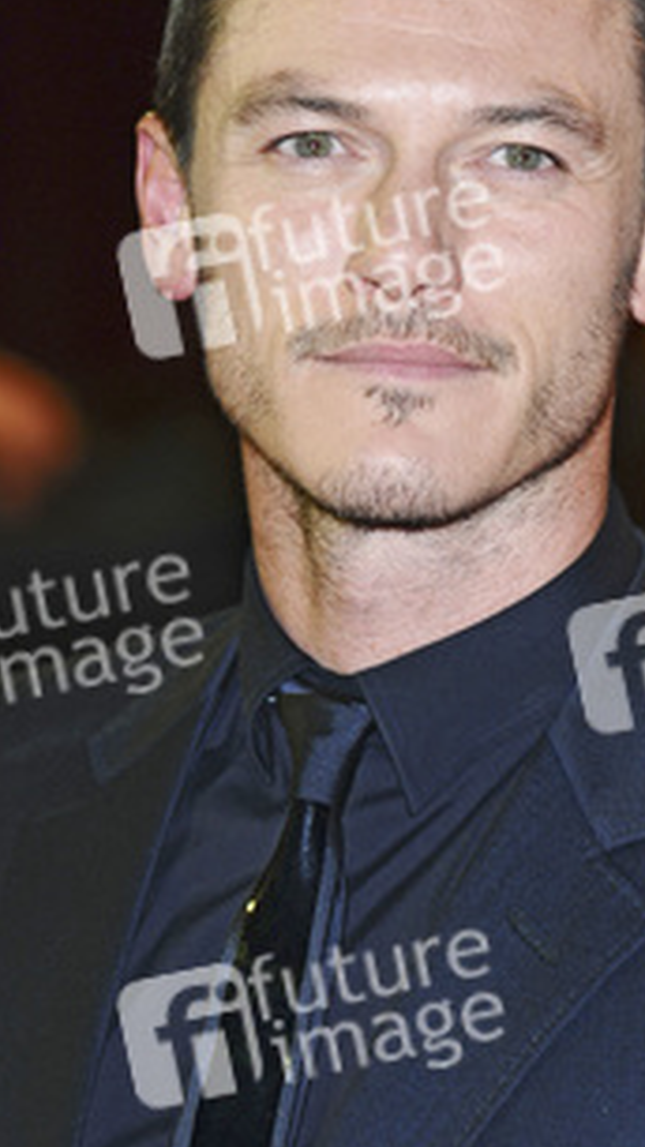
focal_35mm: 298
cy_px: 457
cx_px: 422
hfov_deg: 4.1
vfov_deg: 7.2
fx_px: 9056
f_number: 4.5
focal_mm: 145
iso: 320
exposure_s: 1/200
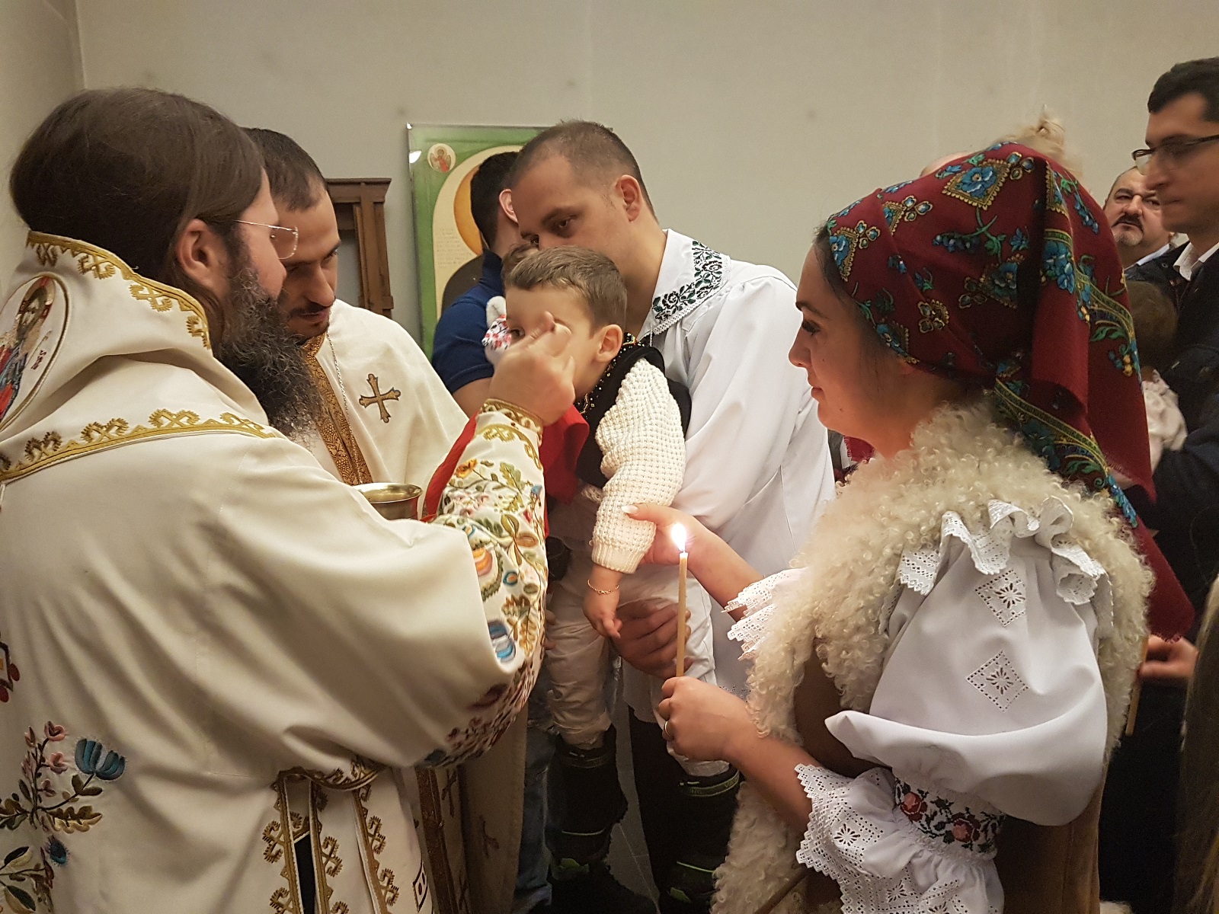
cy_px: 457
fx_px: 916
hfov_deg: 67.3
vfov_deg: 53.1
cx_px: 610
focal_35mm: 26
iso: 200
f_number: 1.7
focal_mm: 4.2
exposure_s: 1/16
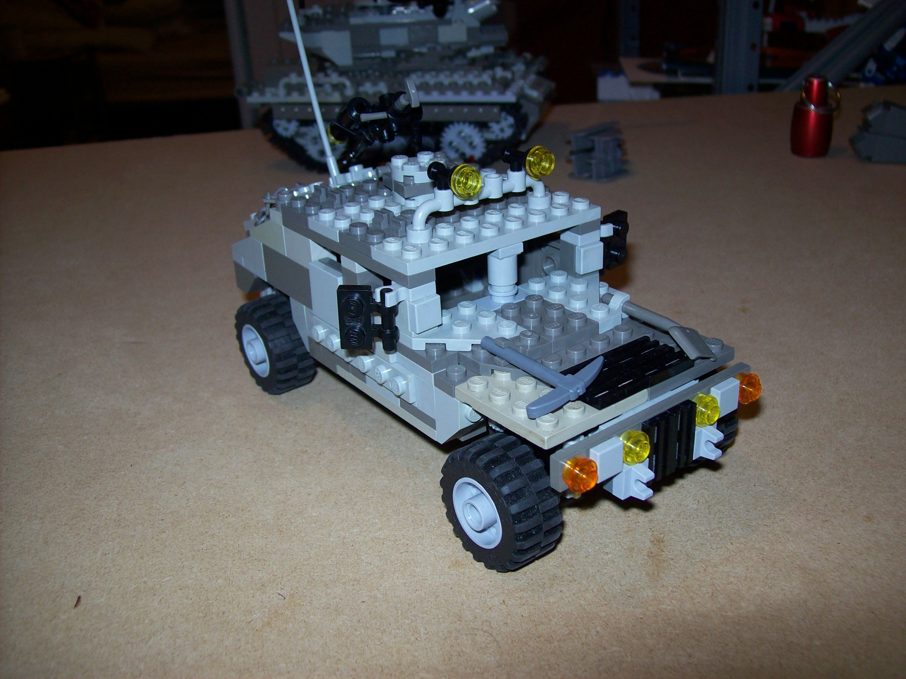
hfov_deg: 51.4
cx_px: 453
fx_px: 942
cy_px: 340
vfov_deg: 39.6
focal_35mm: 36
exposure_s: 1/64
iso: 80
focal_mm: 6
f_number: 2.7
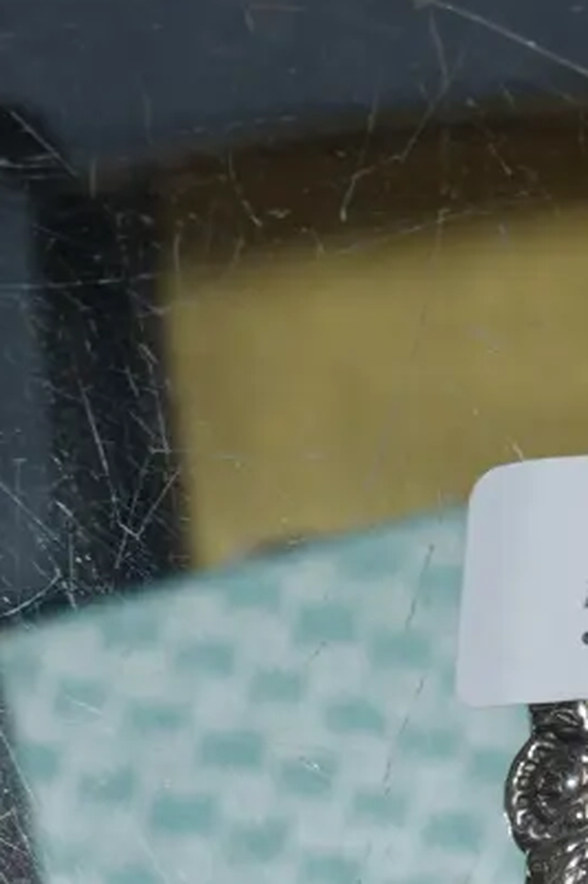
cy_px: 508
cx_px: 1026
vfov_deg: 15.4
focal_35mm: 133
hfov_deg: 9.8
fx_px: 3261
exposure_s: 1/80
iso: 200
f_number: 5.3
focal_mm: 25
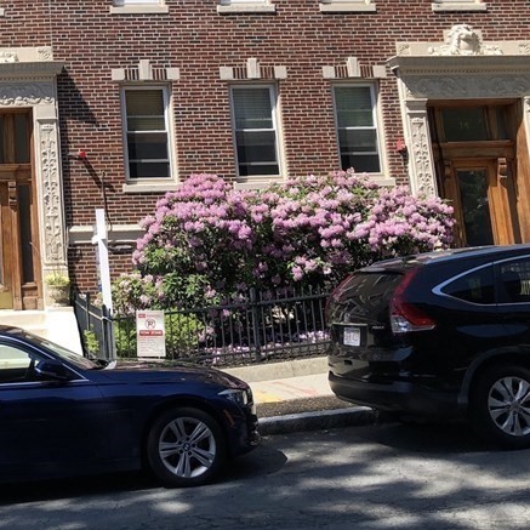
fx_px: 1005
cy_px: 69
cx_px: -8
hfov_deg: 27.7
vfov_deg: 28.6
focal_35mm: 58
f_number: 1.8
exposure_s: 1/1056
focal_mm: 3.99
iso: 20
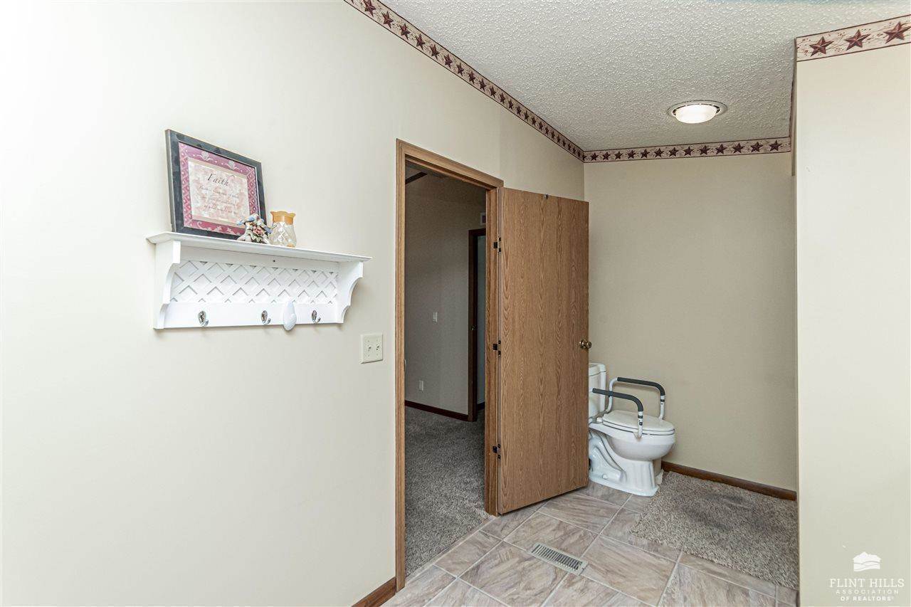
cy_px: 304
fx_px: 380
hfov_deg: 100.4
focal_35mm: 15
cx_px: 456
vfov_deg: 77.3
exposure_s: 1/60
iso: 1600
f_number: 13
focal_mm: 10
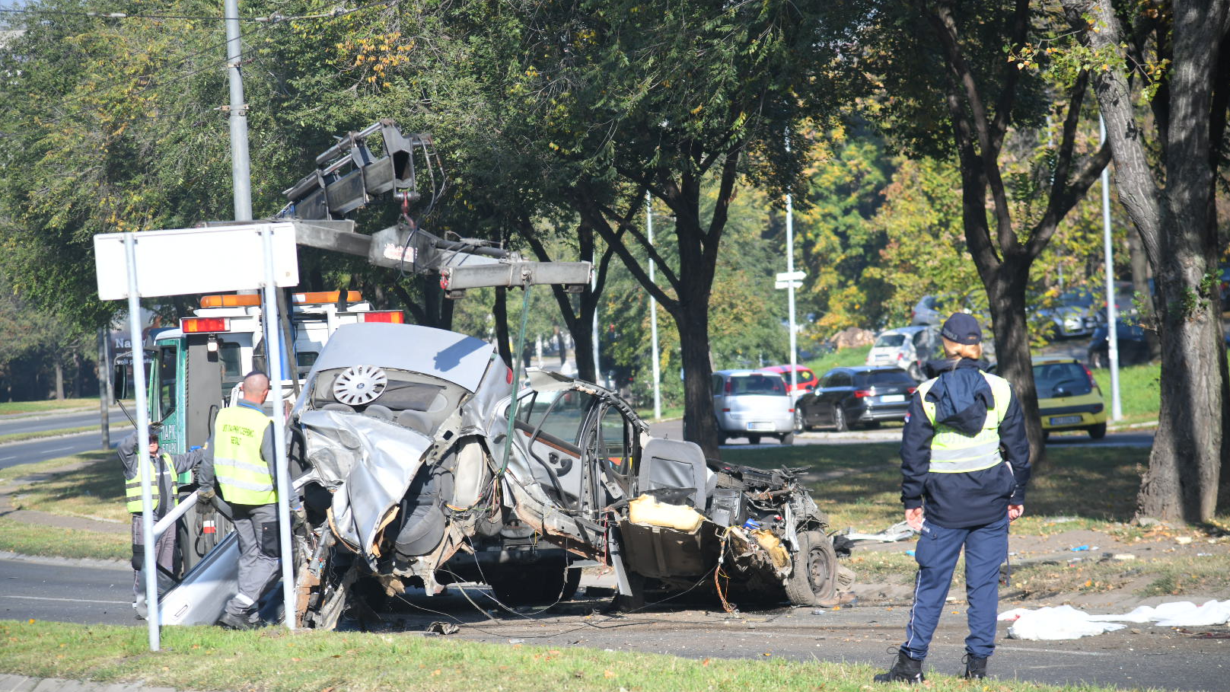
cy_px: 368
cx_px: 616
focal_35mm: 126
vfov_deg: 9.6
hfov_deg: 17.0
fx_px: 4109
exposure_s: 1/1600
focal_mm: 120
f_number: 4
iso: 400
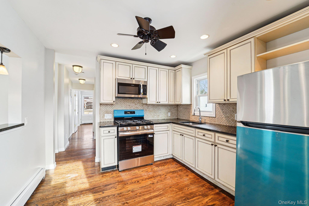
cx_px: 154
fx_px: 120
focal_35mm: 14
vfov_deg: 81.2
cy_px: 103
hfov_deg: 104.3
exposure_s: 1/30
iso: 400
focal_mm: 14
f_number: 8
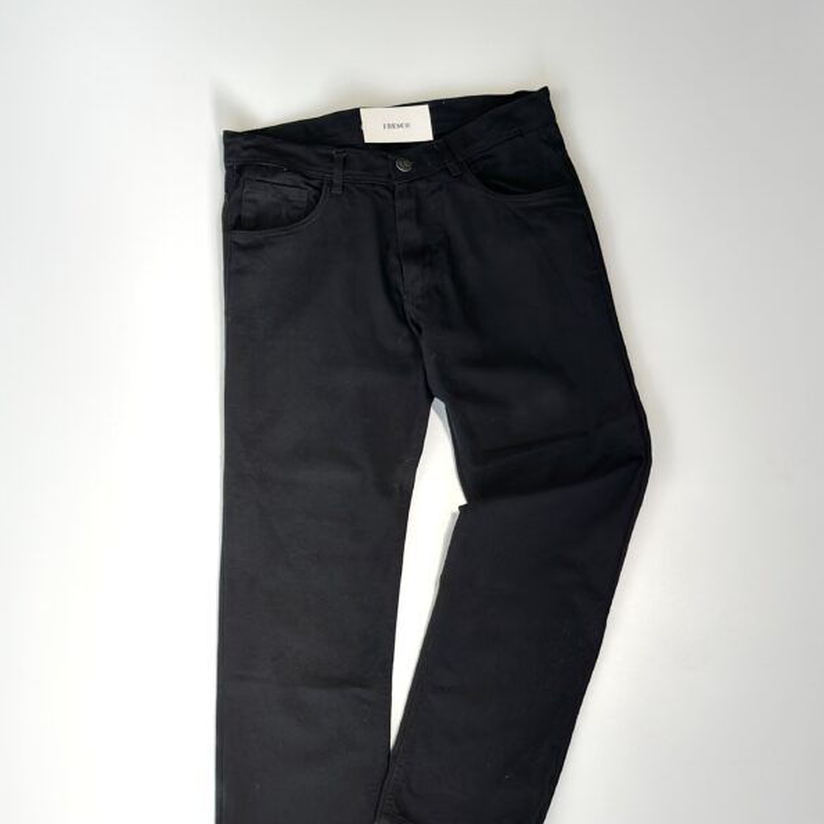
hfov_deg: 30.0
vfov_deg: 30.0
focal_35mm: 57
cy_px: 481
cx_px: 411
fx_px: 1535
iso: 80
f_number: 1.78
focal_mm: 6.86
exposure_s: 1/927
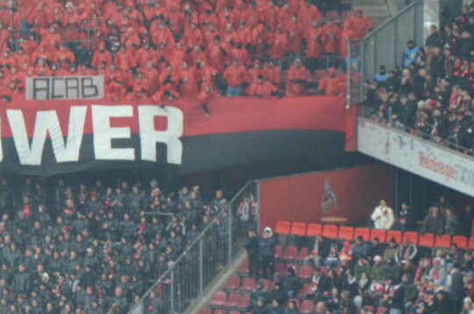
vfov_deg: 2.9
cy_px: 25
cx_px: -113
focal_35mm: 467
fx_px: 6142
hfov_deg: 4.4
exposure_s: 1/125
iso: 1600
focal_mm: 105
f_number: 5.6
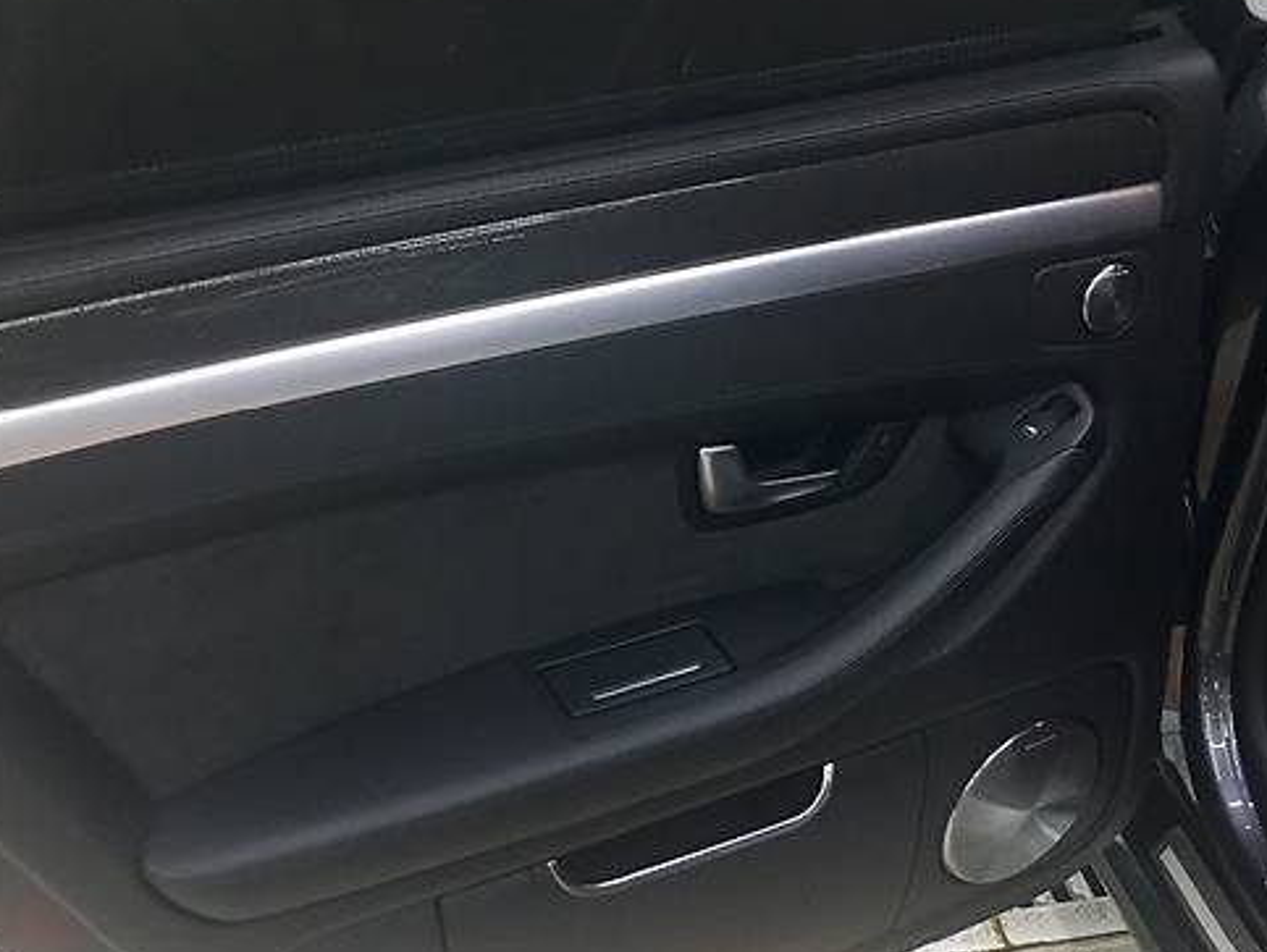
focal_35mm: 48
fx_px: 1758
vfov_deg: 30.0
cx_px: 611
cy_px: 664
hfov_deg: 39.6
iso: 100
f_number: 2.2
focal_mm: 4.2
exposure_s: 1/17
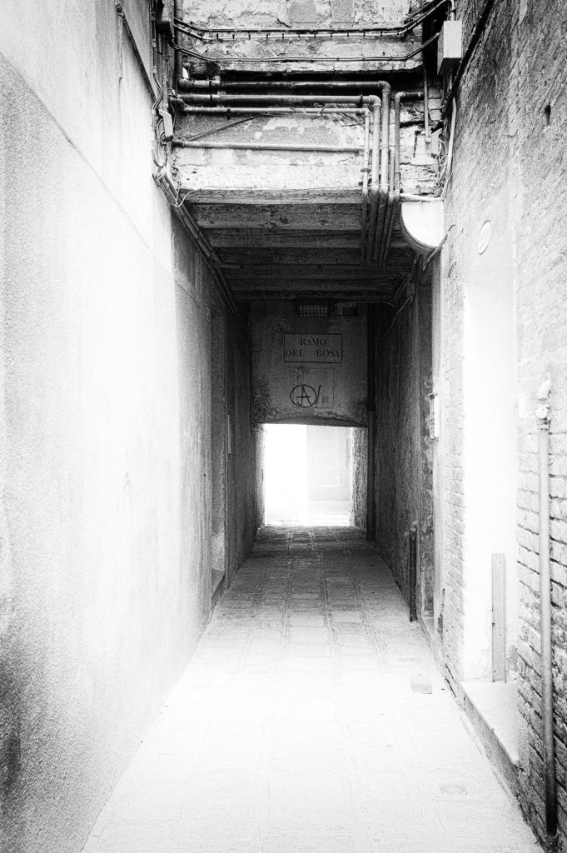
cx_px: 284
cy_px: 426
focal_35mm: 39
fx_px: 923
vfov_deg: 49.6
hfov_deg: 34.2
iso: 320
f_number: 4
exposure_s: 1/40
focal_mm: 26
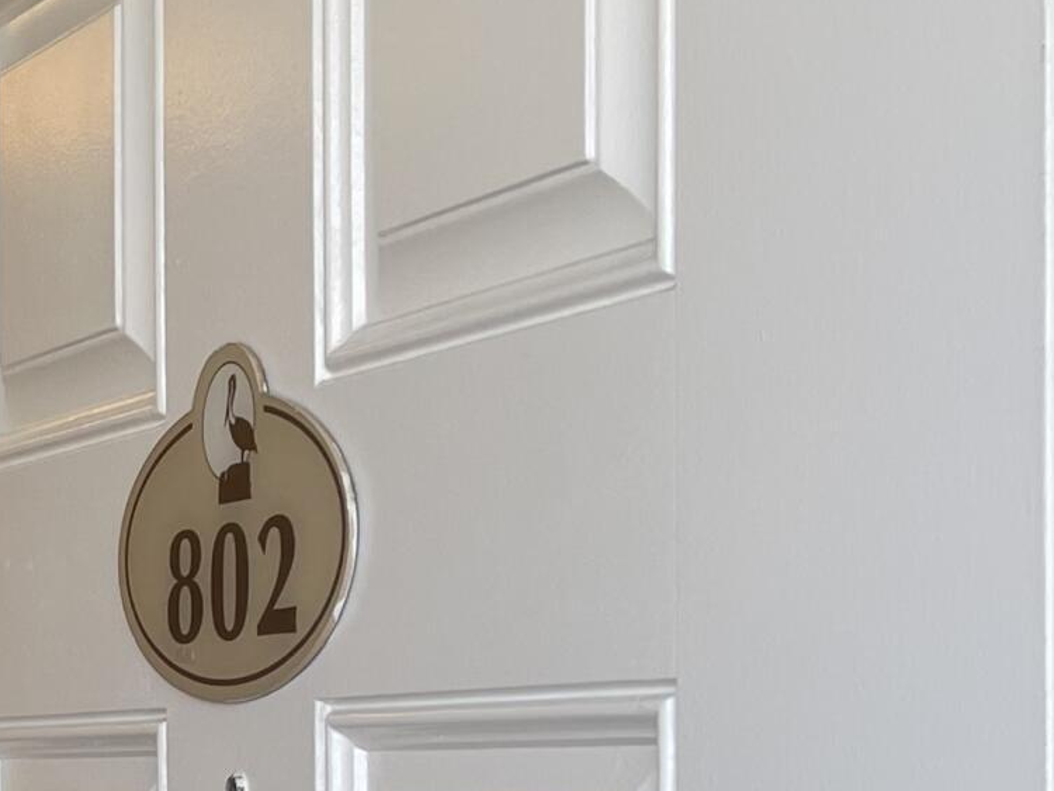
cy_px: 832
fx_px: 3168
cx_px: -625
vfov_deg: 14.0
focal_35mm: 104
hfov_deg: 16.8
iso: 32
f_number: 1.6
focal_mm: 4.2
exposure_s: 1/120
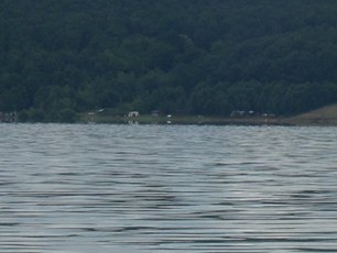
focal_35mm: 298
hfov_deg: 6.6
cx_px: 264
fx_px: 2903
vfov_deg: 5.0
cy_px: 11
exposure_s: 1/250
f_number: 7.6
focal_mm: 18.9
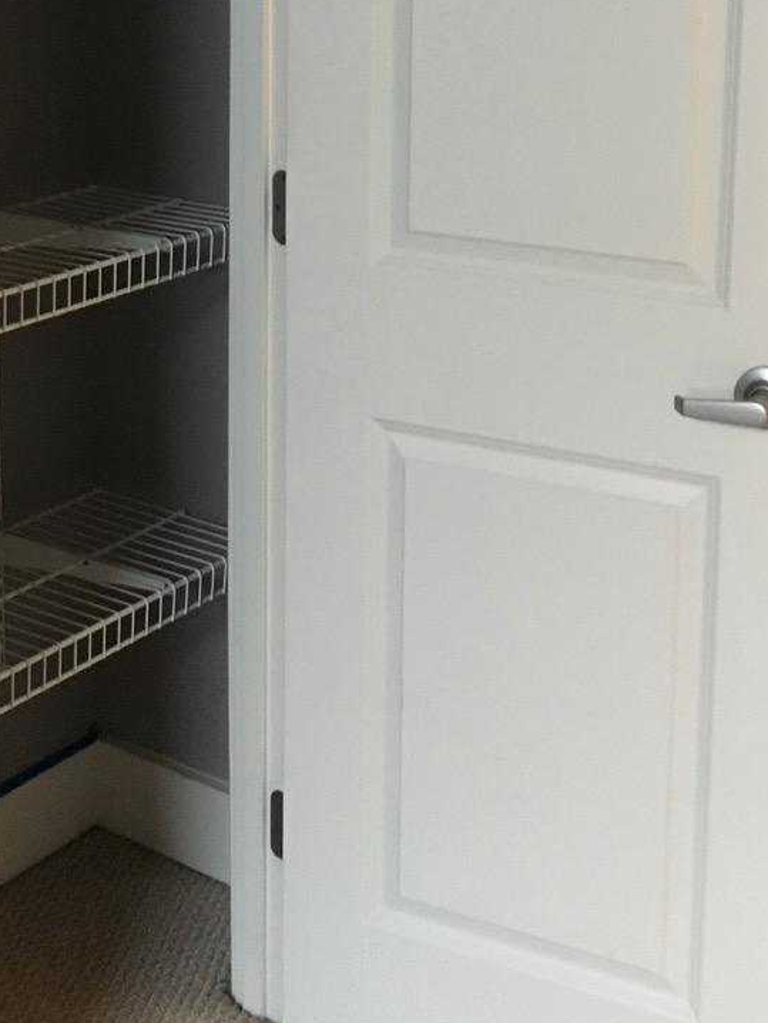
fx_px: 1833
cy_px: 104
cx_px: 291
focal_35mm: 62
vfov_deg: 29.9
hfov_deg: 23.6
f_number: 2.2
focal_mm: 4.15
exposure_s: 1/15
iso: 400
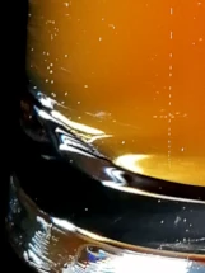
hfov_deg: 10.7
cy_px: -147
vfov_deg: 13.8
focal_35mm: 134
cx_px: 285
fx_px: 1059
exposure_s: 1/60
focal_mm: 4.75
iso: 100
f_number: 1.8
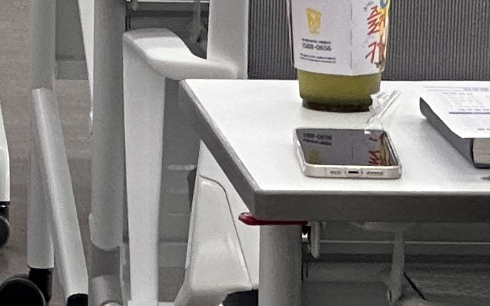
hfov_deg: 4.5
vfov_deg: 2.8
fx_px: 6129
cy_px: -680
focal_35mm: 459
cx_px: -785
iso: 80
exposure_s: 1/120
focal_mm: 9
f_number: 2.8
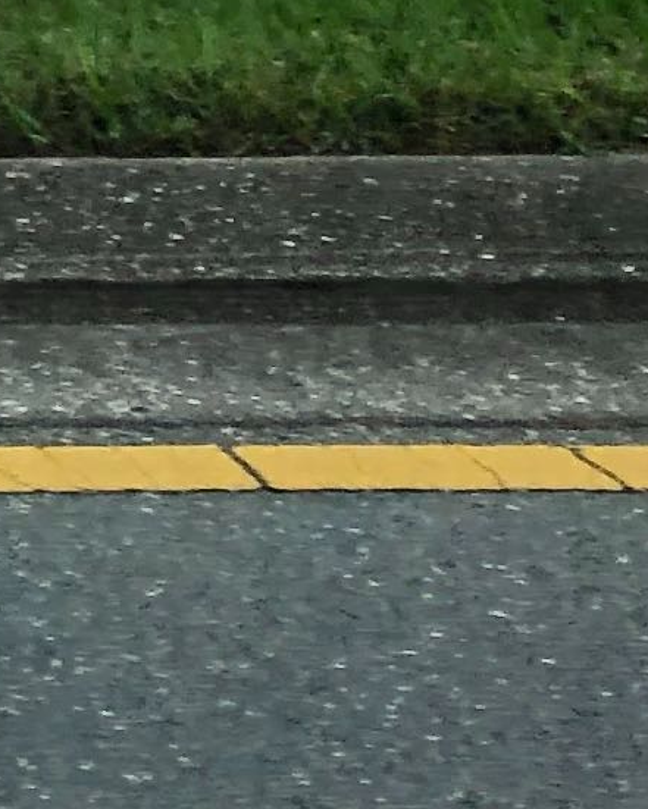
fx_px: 4793
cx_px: -1195
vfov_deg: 8.7
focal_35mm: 200
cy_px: -1175
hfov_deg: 7.0
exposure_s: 1/1656
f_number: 1.8
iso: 20
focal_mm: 3.99
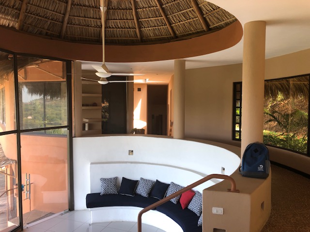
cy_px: 116
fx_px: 251
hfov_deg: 63.4
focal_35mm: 28
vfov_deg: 49.7
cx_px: 155
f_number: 1.8
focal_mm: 3.99
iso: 40
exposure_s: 1/120
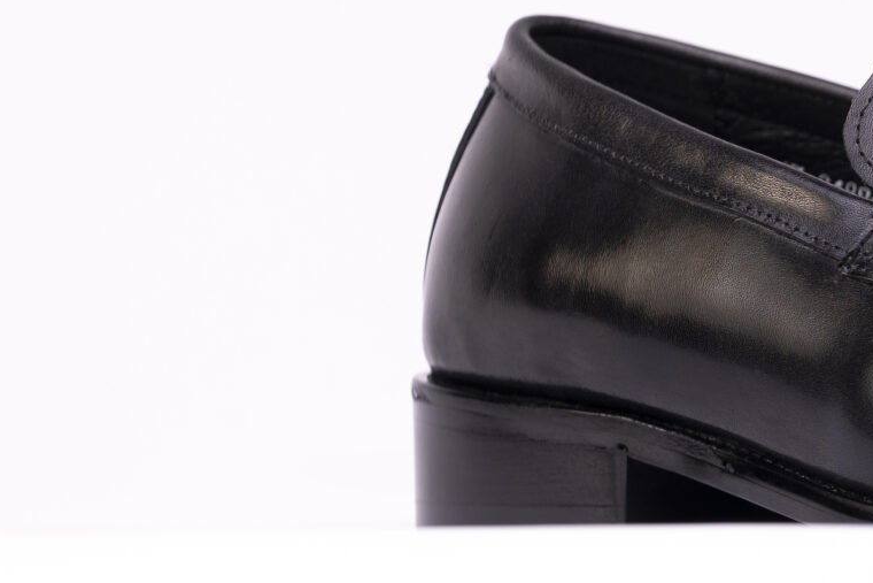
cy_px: -17
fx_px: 16177
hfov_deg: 3.1
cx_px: 1162
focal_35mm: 667
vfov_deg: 2.1
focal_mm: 198
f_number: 5
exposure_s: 1/100
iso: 100
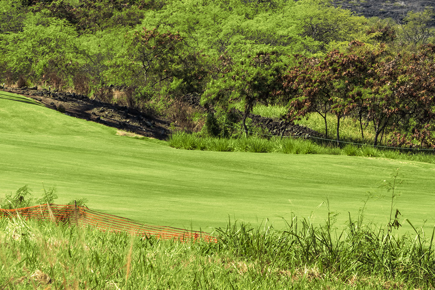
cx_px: 439
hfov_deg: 6.0
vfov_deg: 4.0
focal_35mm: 343
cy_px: -65
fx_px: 4145
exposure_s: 1/250
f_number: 11
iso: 100
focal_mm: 115
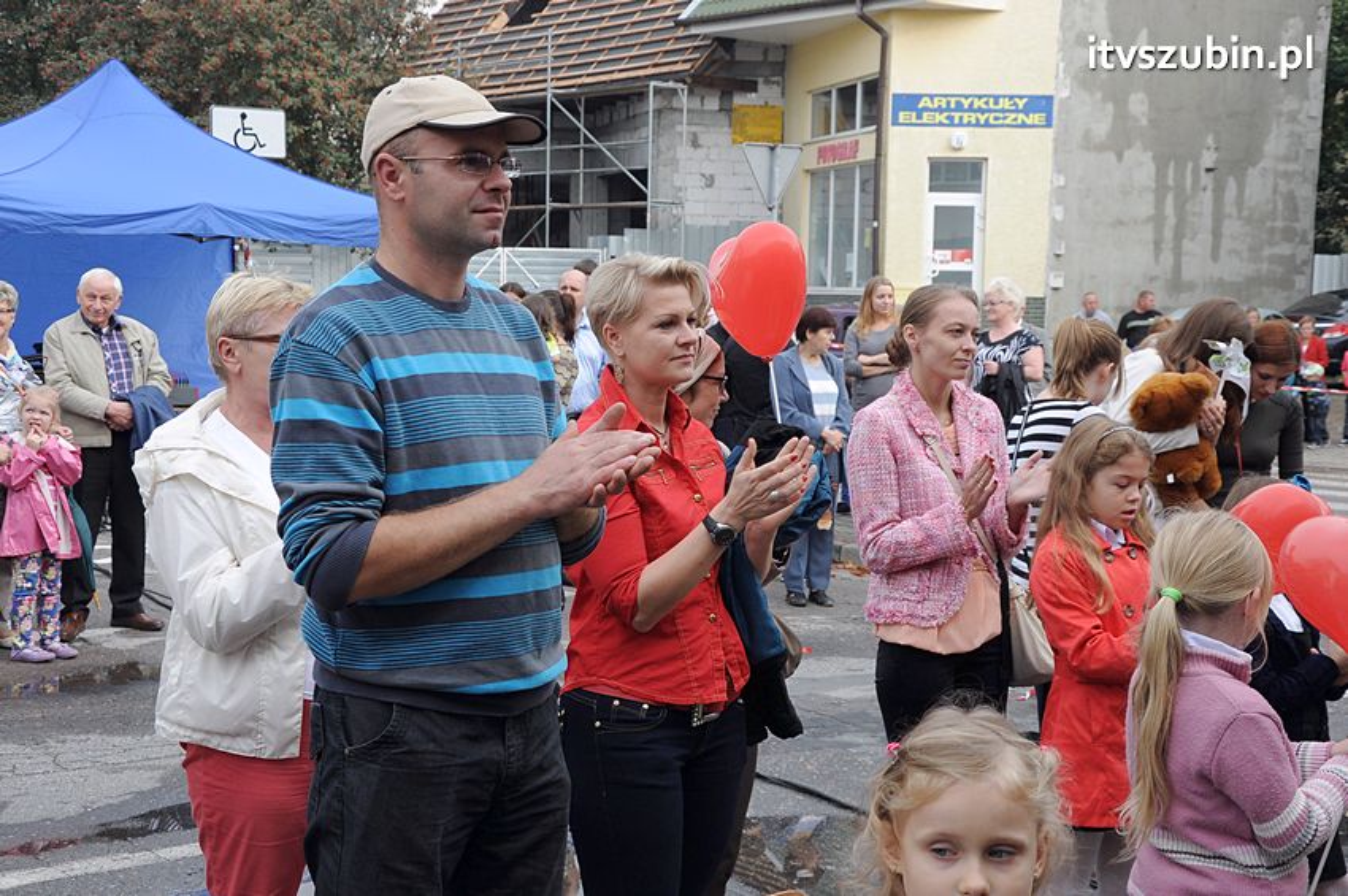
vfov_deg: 23.7
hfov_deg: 35.1
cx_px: 674
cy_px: 448
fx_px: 2132
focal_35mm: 57
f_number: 8
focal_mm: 38
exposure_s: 1/250
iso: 500
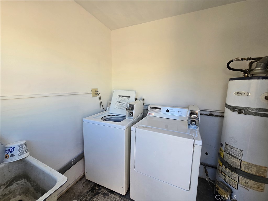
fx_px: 101
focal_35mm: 13
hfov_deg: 106.2
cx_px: 134
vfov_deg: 89.9
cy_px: 100
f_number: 2.2
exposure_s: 1/359
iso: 125
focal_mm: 2.2
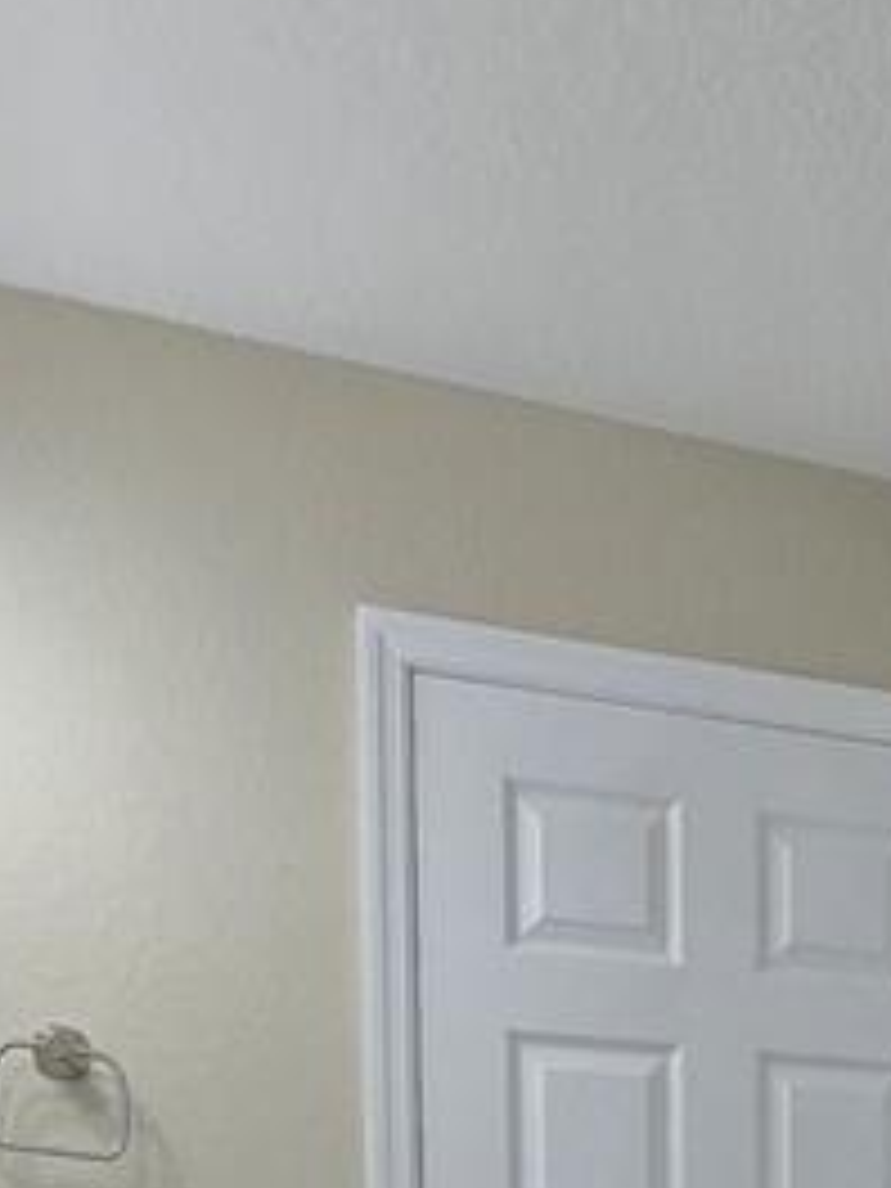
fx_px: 2025
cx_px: 1251
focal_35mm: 59
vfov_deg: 26.6
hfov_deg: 21.6
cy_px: 1620
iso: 80
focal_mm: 2.2
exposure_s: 1/120
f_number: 2.2
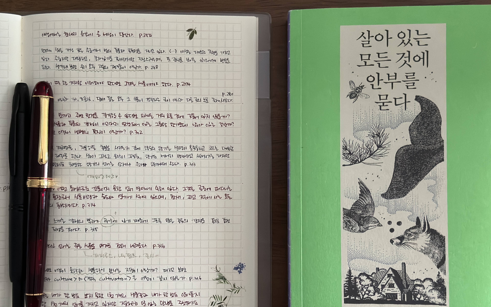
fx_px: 709
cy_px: 171
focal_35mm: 53
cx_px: 233
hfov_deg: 38.2
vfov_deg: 24.4
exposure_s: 1/38
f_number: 1.78
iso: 640
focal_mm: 6.76
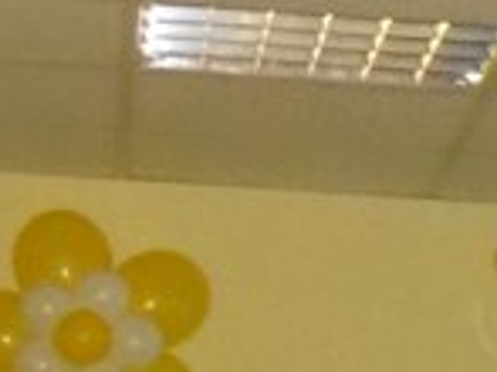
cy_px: 534
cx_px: 906
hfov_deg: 7.0
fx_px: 3931
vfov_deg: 5.4
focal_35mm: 274
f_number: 5.6
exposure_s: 1/125
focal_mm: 11.3
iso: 1600
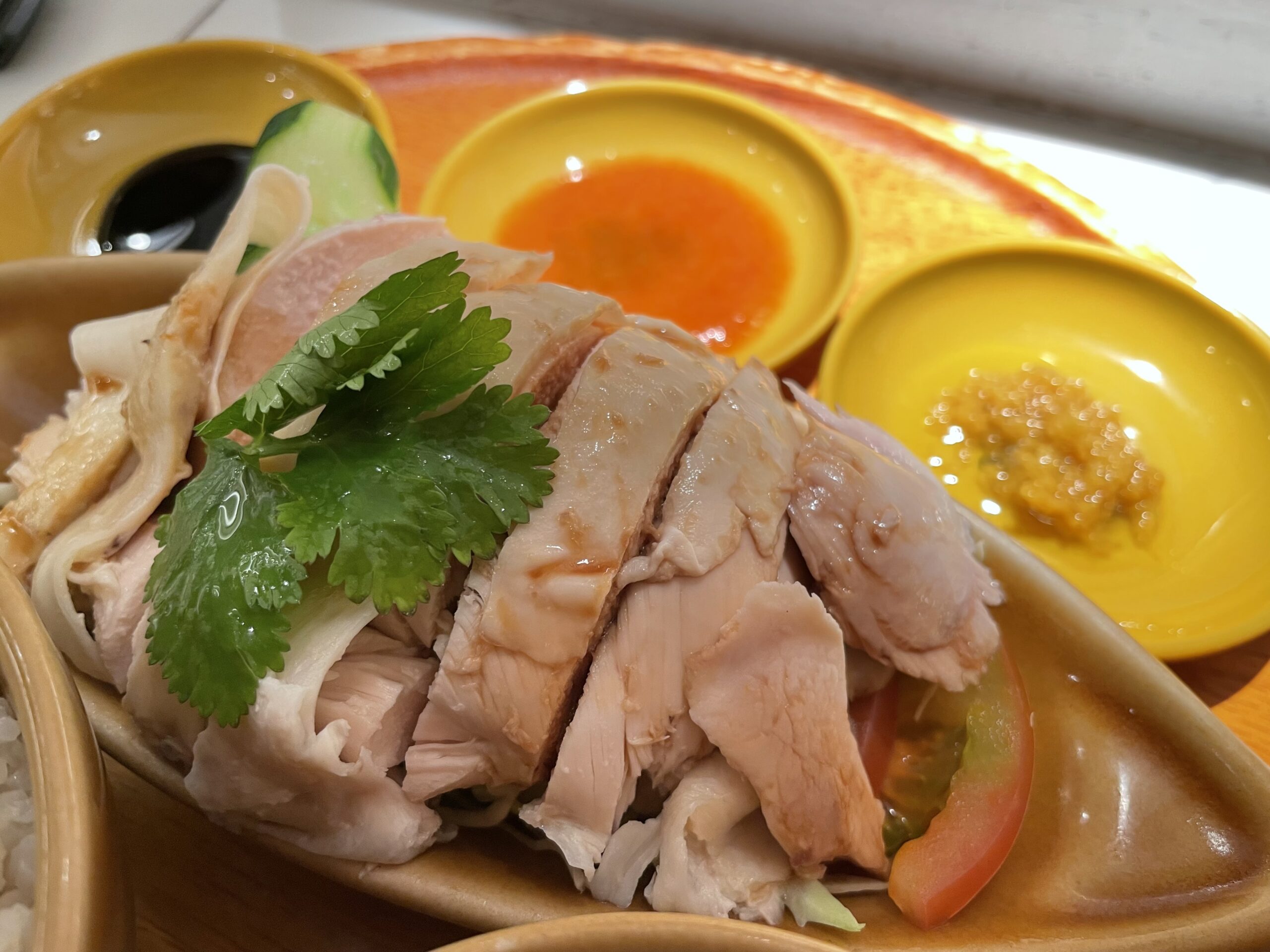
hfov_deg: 67.3
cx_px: 635
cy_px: 476
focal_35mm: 26
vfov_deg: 53.1
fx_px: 954
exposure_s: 1/50
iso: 80
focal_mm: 4.2
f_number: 1.6
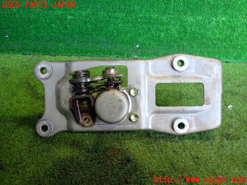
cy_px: 92
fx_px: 214
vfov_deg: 46.8
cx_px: 124
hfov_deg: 60.0
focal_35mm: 30
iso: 200
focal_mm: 5.4
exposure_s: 1/40
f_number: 2.3
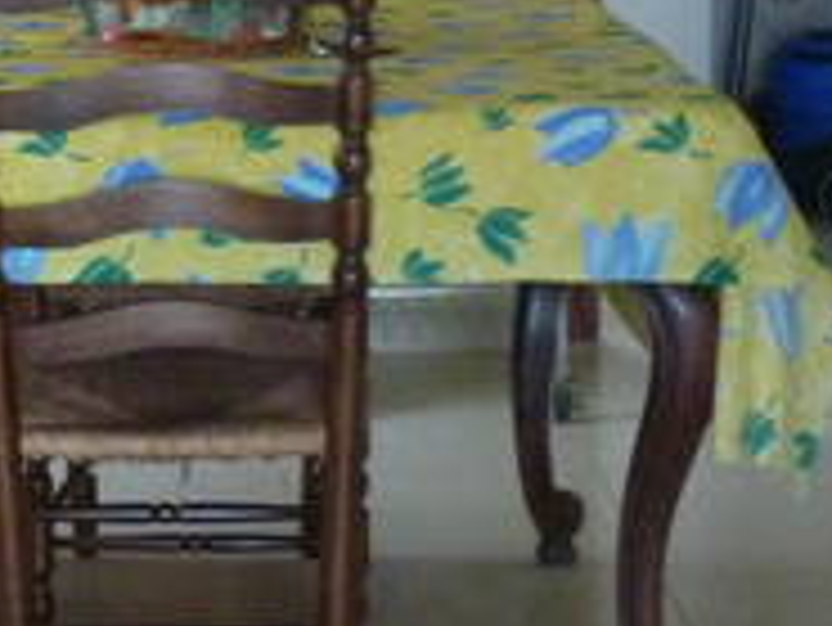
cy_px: 167
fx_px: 3391
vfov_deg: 10.5
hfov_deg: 13.1
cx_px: -459
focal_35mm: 141
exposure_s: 1/20
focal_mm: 5.5
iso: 400
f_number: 2.8
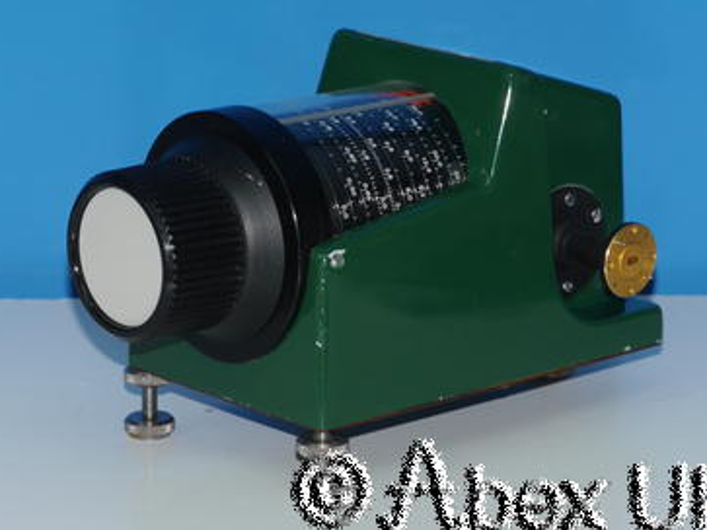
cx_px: 376
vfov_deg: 9.2
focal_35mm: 161
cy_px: 257
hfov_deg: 12.3
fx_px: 3287
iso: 400
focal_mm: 73
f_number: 11
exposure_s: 1/60
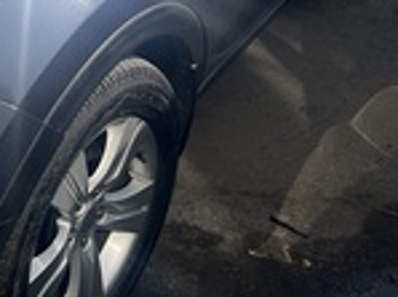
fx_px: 918
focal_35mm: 80
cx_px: -89
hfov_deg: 22.4
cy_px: -157
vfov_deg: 16.6
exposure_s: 1/3215
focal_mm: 5.1
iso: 50
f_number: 1.6
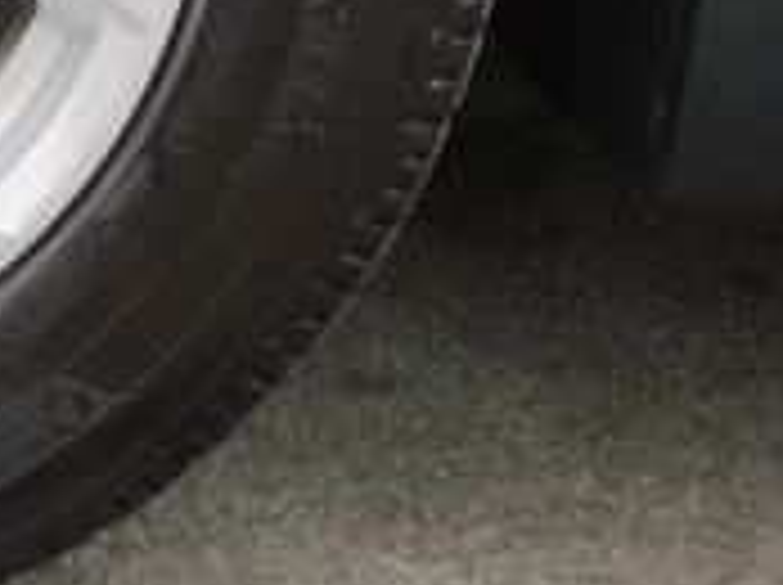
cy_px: -315
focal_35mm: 184
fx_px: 4156
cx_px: -396
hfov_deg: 10.4
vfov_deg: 7.9
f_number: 4
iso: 125
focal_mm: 9
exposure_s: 1/200
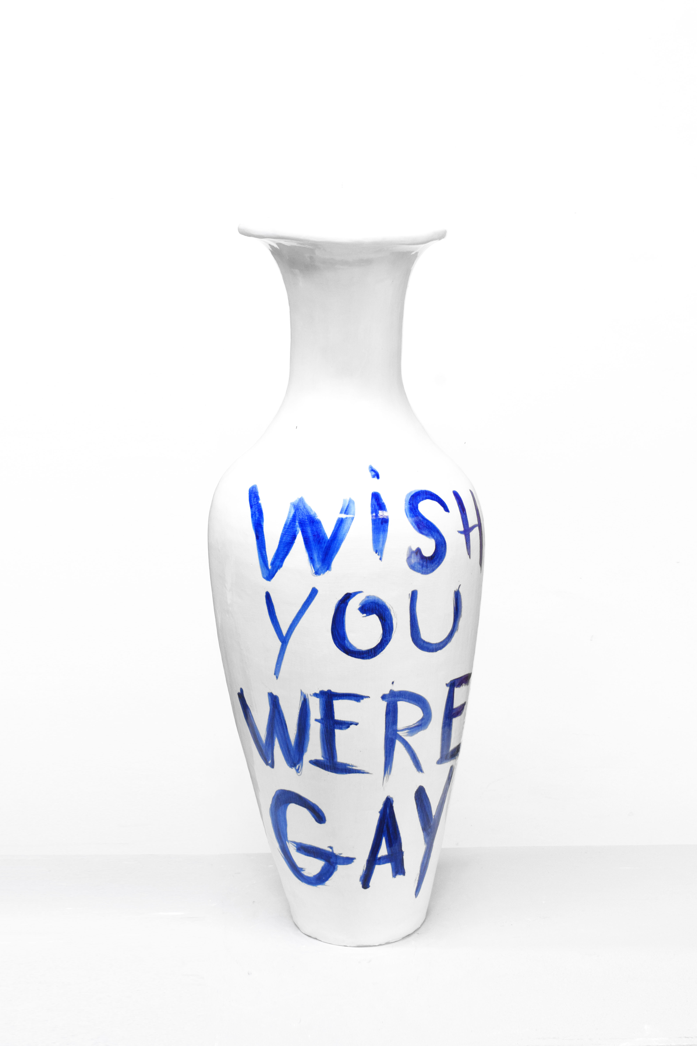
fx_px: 1481
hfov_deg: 26.5
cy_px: 523
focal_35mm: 51
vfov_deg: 38.9
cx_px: 348
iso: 800
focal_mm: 34
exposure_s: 1/5
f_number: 13
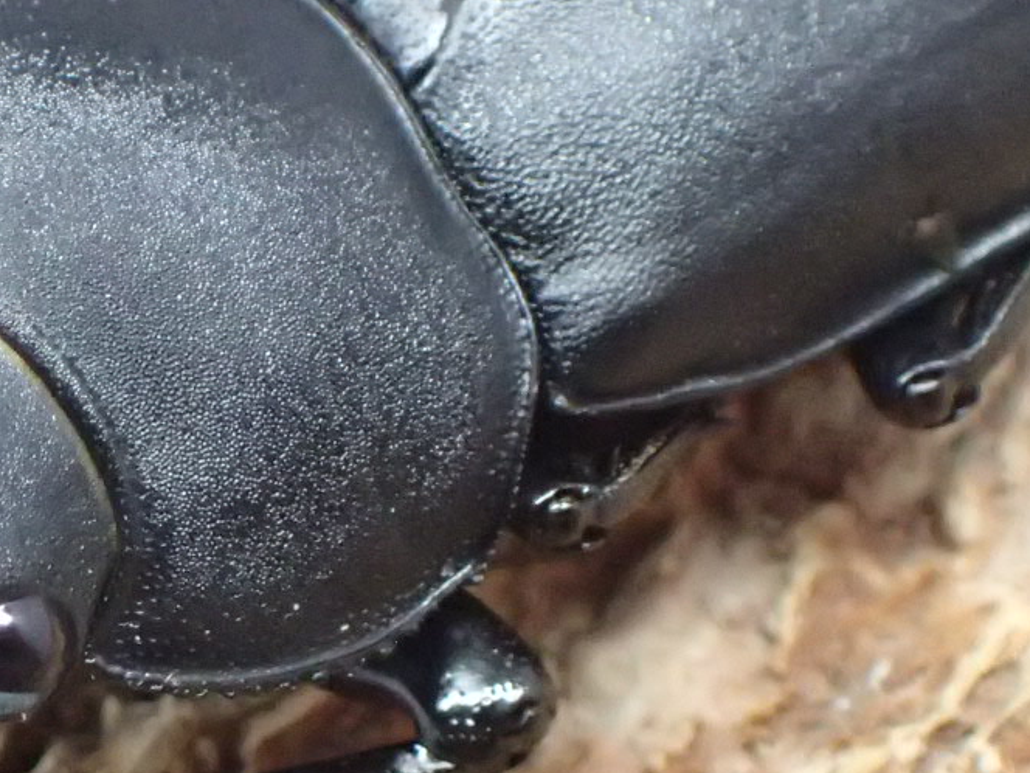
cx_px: 71
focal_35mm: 289
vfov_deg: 5.1
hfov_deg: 6.8
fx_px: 8599
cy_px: 385
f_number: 4.9
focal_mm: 18
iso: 1250
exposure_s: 1/100
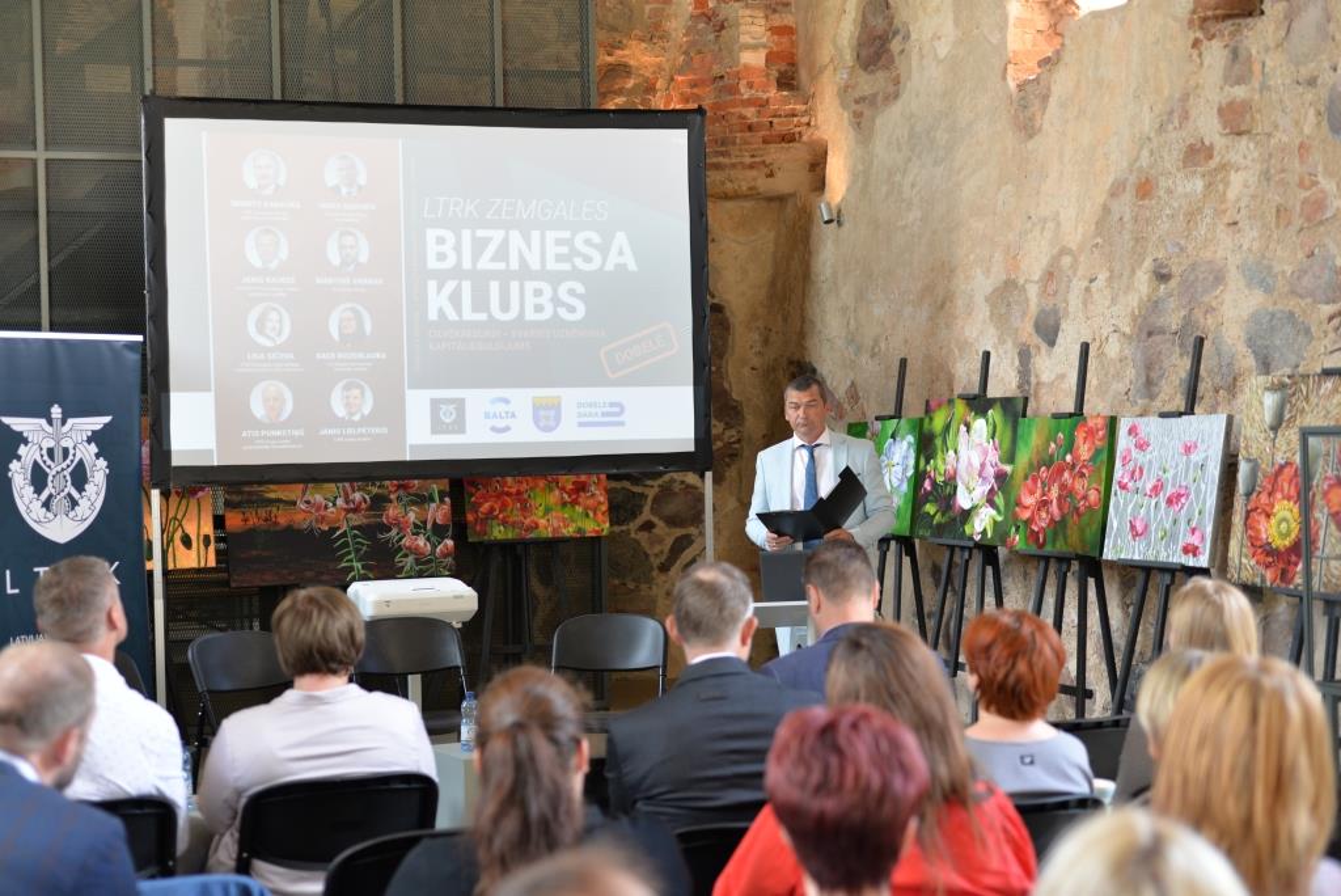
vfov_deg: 22.7
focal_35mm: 60
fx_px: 2236
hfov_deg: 33.4
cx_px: 670
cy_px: 448
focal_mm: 60
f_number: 3.2
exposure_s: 1/160
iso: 800
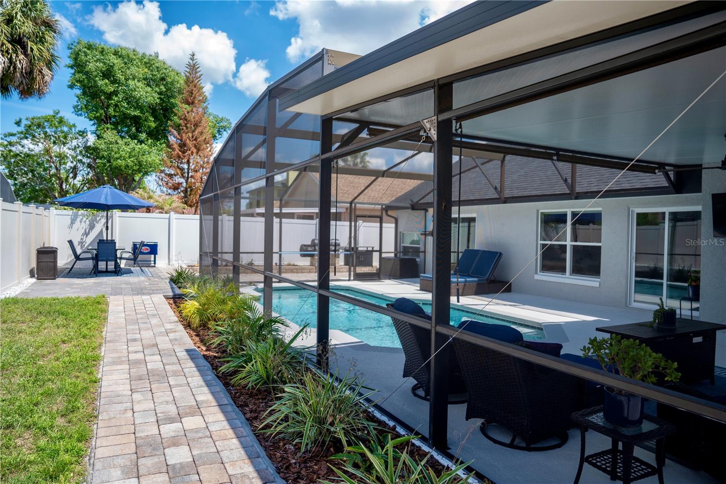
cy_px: 242
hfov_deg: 73.8
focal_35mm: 24
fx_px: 484
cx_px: 363
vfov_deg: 53.1
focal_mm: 24
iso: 50
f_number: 2.8
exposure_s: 1/500
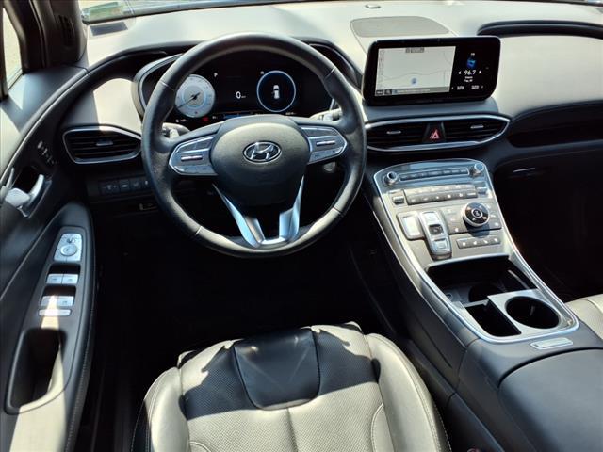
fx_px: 470
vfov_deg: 51.4
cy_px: 226
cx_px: 302
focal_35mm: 27
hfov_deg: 65.3
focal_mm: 3.58
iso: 40
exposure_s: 1/233
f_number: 1.9
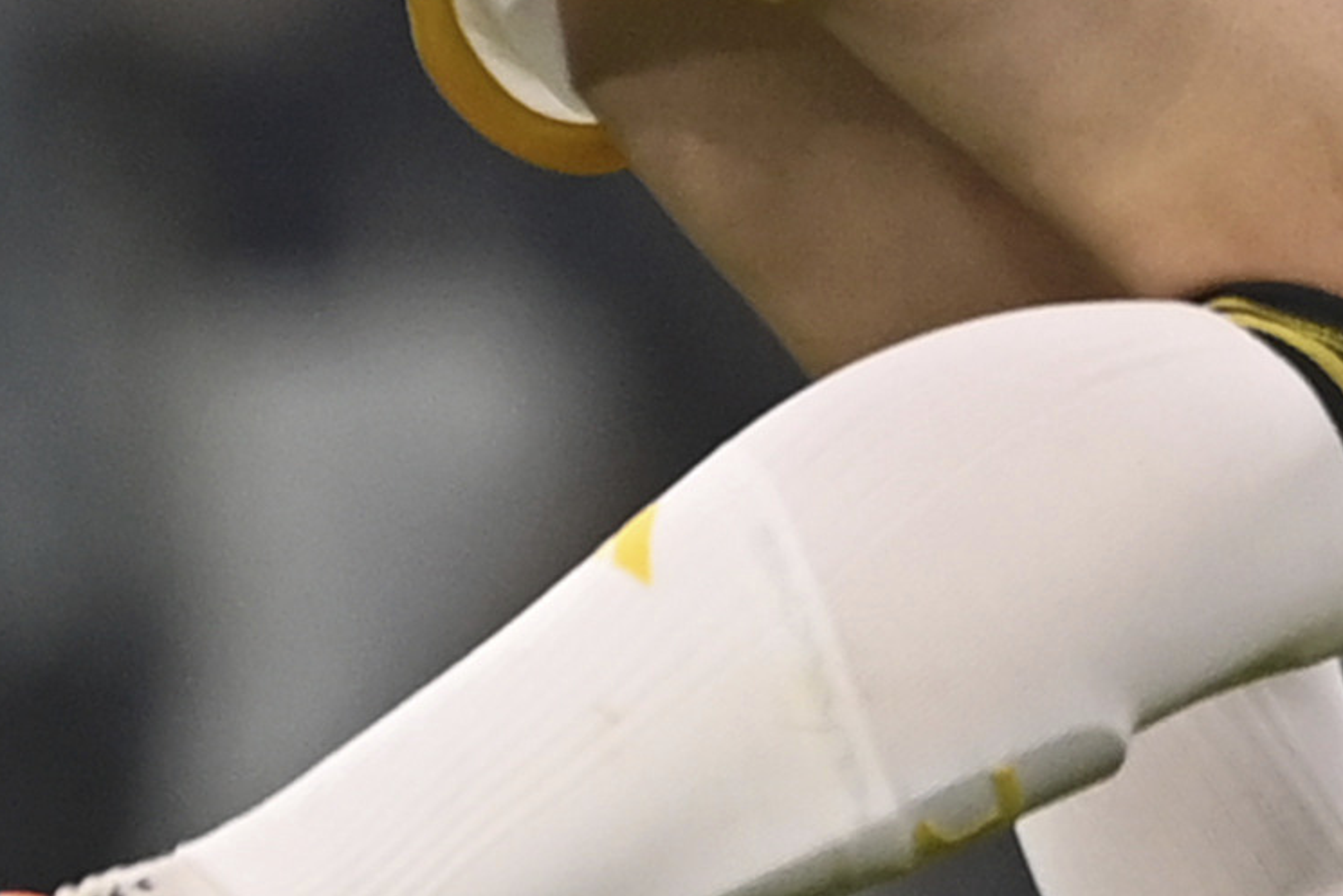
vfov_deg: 0.5
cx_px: 856
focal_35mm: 2989
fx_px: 111521
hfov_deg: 0.7
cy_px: -907
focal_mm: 400
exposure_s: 1/1600
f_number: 3.2
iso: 2000
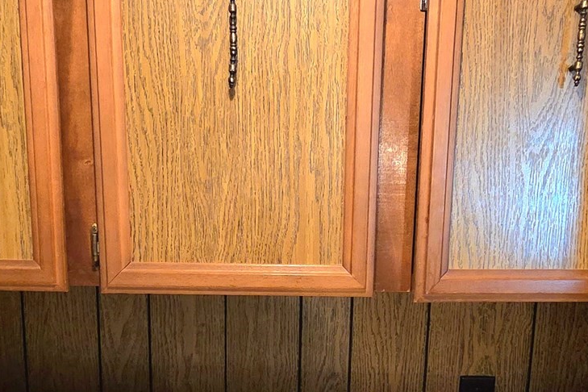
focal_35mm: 38
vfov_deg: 33.9
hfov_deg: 50.7
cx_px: 289
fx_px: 621
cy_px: 321
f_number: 2.2
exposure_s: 1/60.2
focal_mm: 2.2
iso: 640
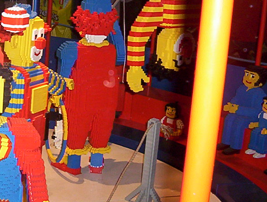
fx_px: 604
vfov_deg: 19.0
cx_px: 20
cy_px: 71
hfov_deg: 24.2
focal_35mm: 78
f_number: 3.84
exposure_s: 1/60
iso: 140
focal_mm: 5.26
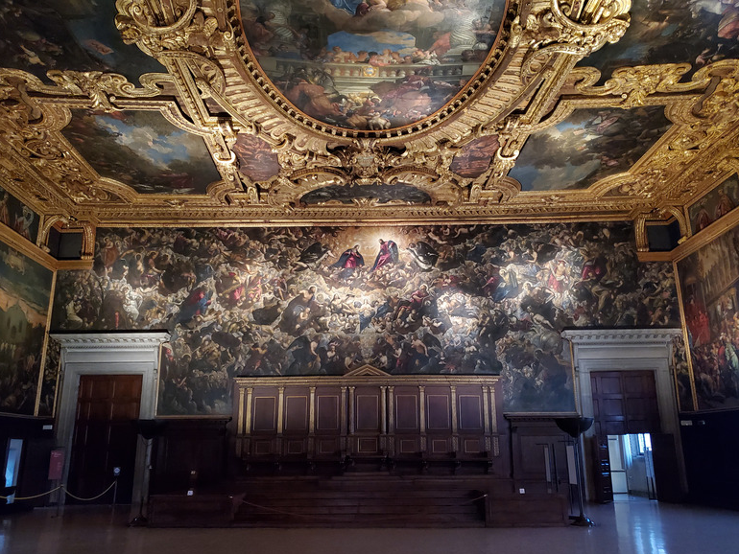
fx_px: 577
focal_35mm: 27
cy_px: 287
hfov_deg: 65.3
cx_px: 380
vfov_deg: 51.4
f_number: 1.5
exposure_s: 1/33
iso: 640
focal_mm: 4.3
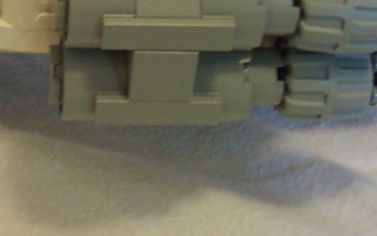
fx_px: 1130
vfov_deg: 11.6
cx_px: -24
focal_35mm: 110
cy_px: -55
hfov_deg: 18.3
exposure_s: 1/8.15
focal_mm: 6
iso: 160
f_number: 2.7
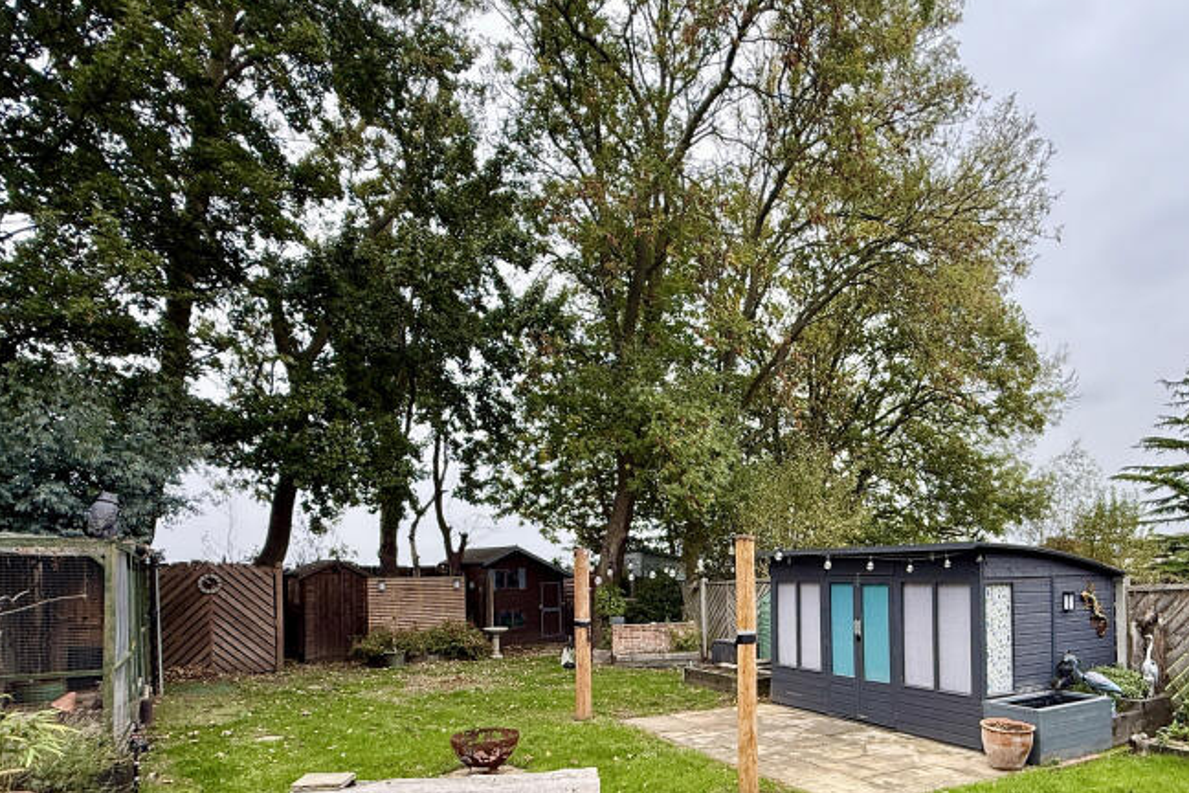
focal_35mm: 23
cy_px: 573
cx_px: 728
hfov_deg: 75.0
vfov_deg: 53.2
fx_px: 760
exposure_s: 1/225
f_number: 2.2
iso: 64
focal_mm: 2.22
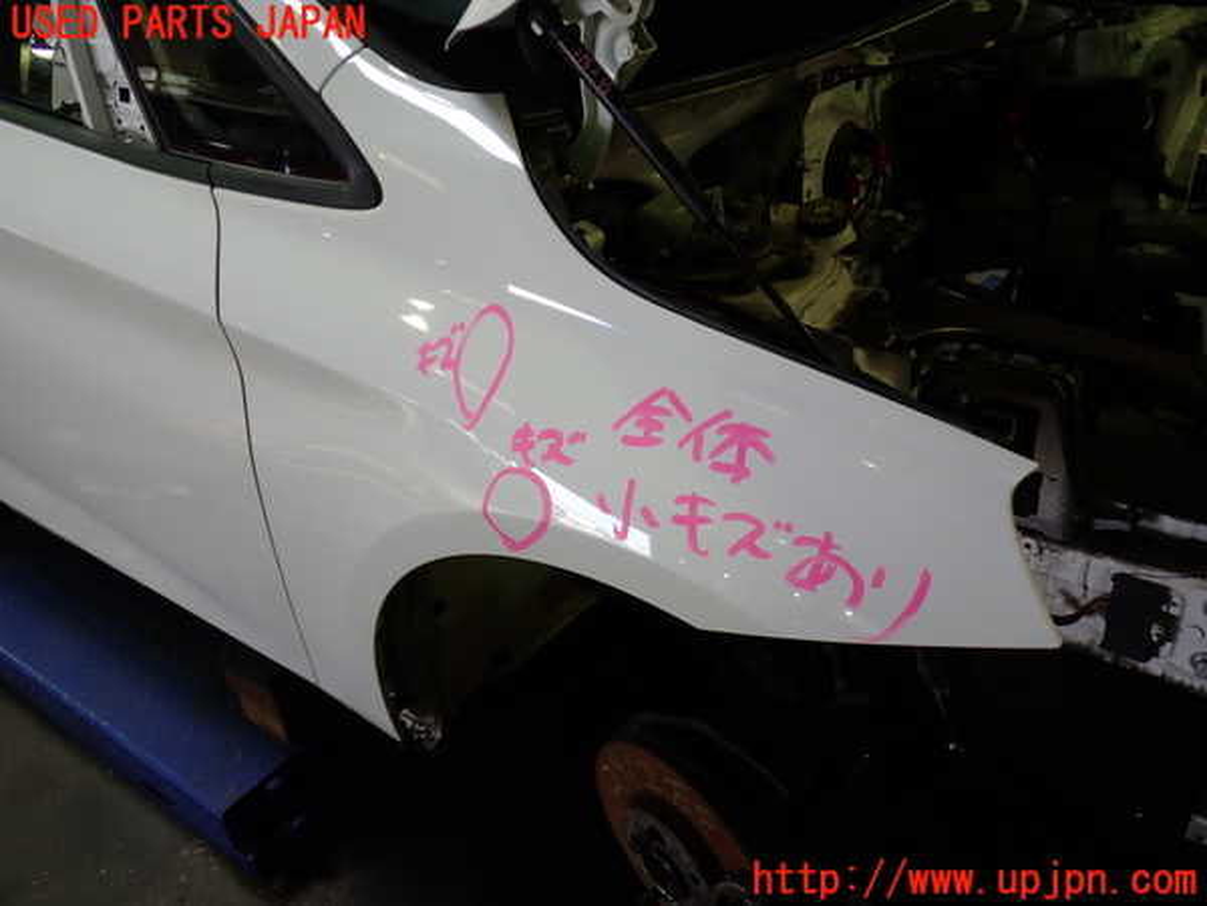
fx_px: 1046
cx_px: 604
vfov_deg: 46.8
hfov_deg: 60.0
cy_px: 453
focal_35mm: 30
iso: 100
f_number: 2.3
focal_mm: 5.4
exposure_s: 1/60
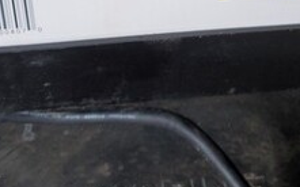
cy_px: -102
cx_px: 182
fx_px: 621
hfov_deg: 27.1
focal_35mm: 76
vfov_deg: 15.7
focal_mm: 4.3
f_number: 1.5
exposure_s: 1/120
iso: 100
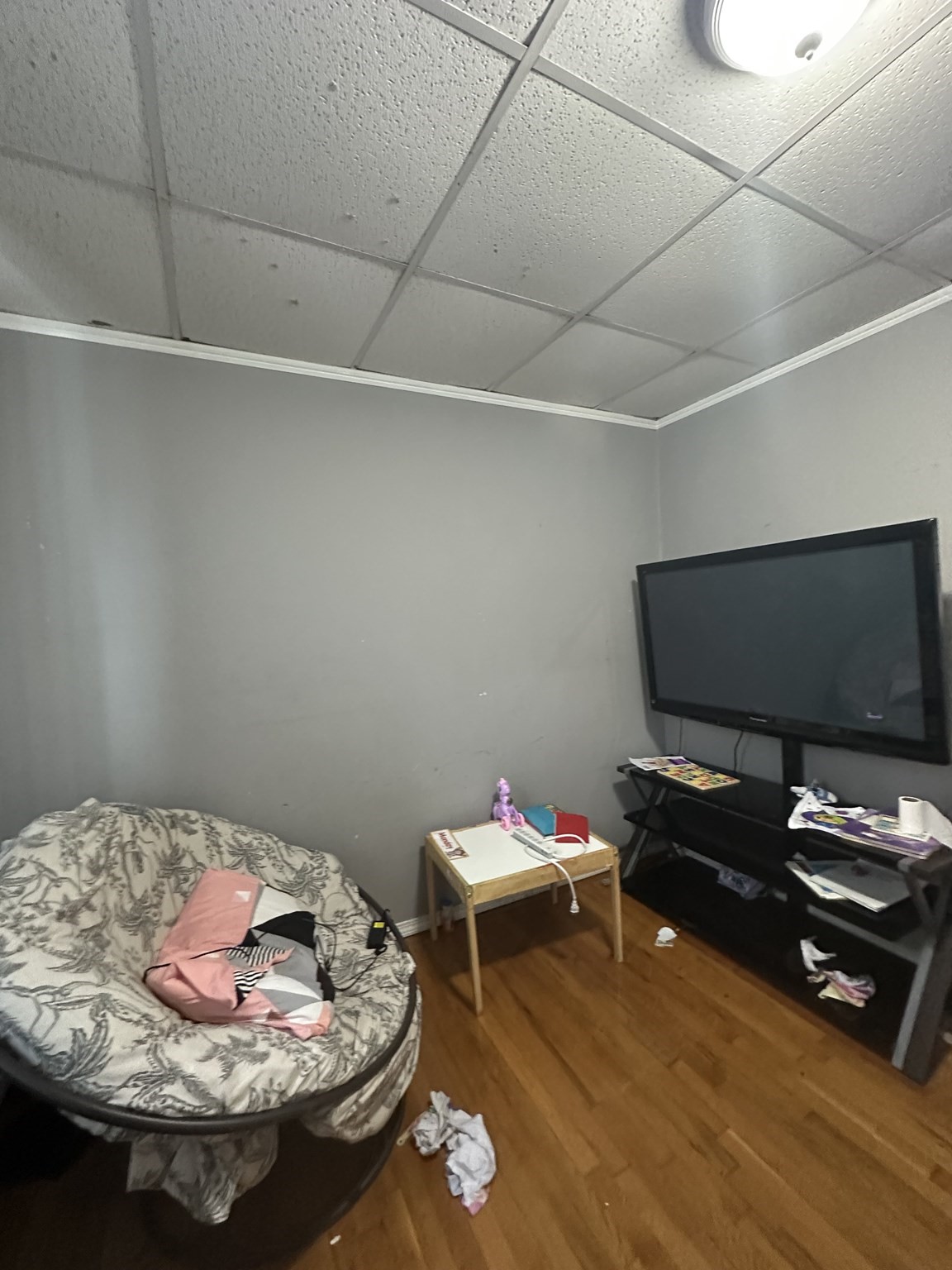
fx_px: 513
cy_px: 635
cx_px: 476
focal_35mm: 14
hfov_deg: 85.7
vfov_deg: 102.1
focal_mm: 2.22
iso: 640
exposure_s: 1/60
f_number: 2.2
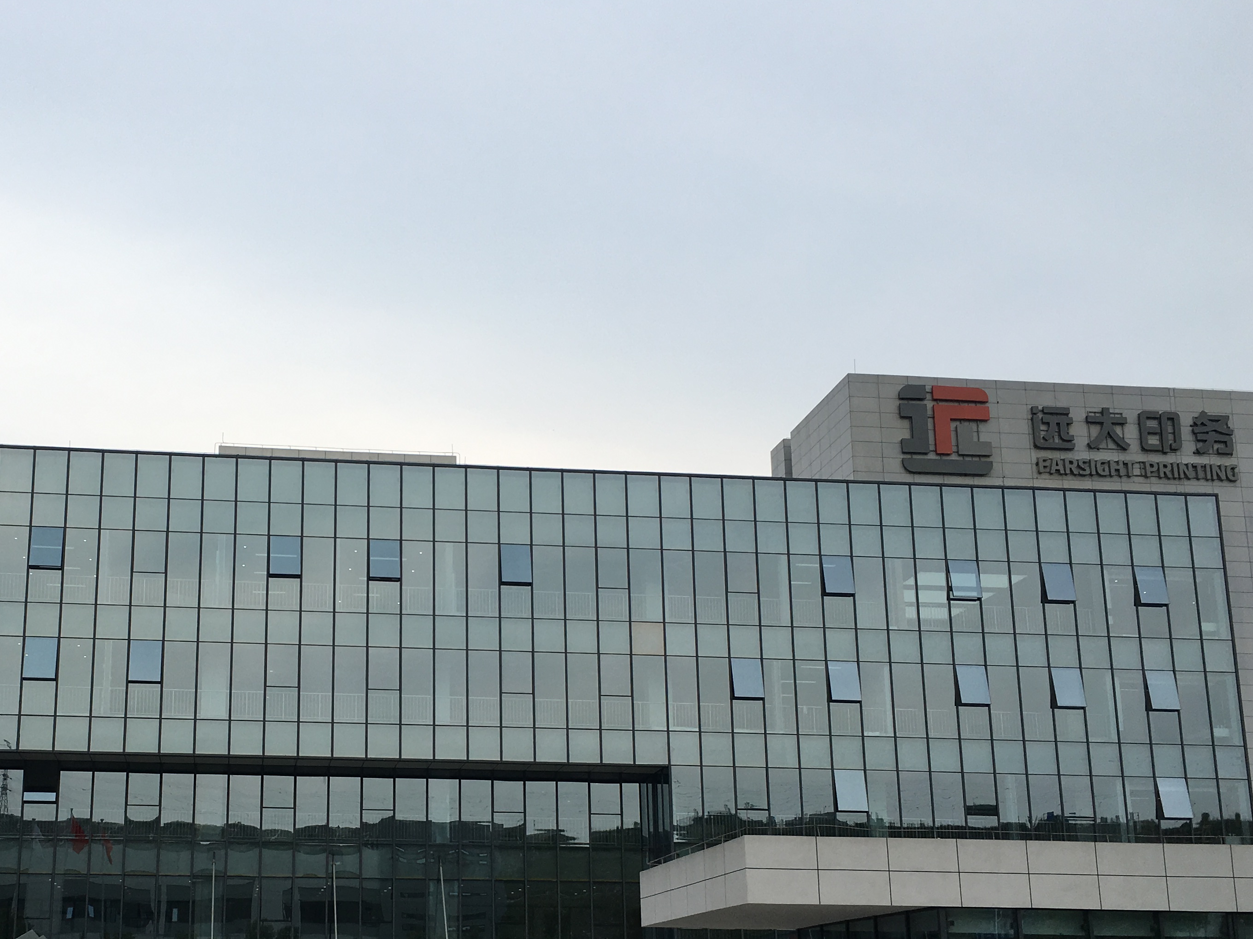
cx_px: 391
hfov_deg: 43.1
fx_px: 1556
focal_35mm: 43
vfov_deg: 33.2
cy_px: 653
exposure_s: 1/761
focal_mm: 4.15
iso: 25
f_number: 2.2
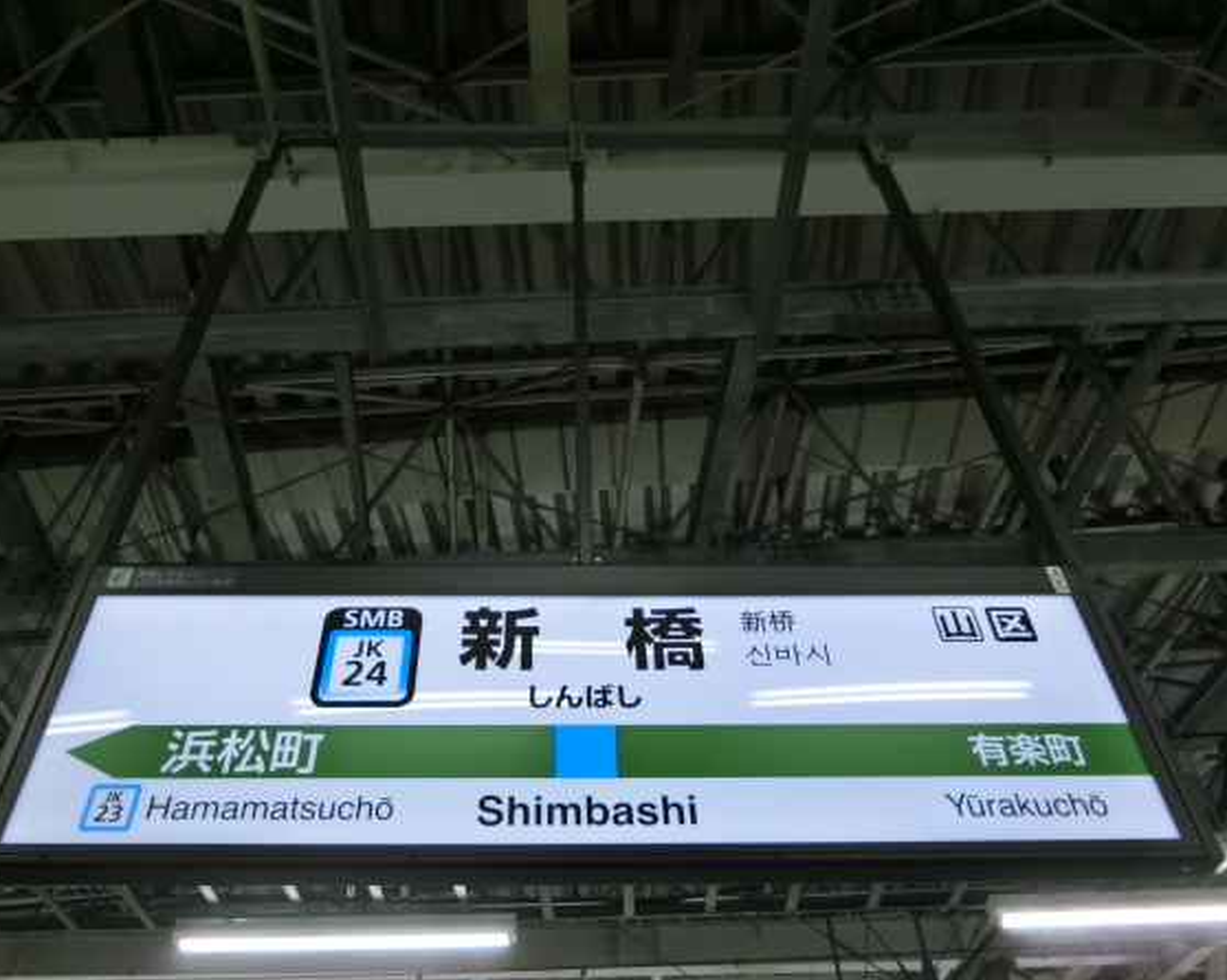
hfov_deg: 62.1
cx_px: 563
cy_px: 490
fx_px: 1016
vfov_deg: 51.5
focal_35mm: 28
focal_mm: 4.5
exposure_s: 1/125
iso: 200
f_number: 3.5
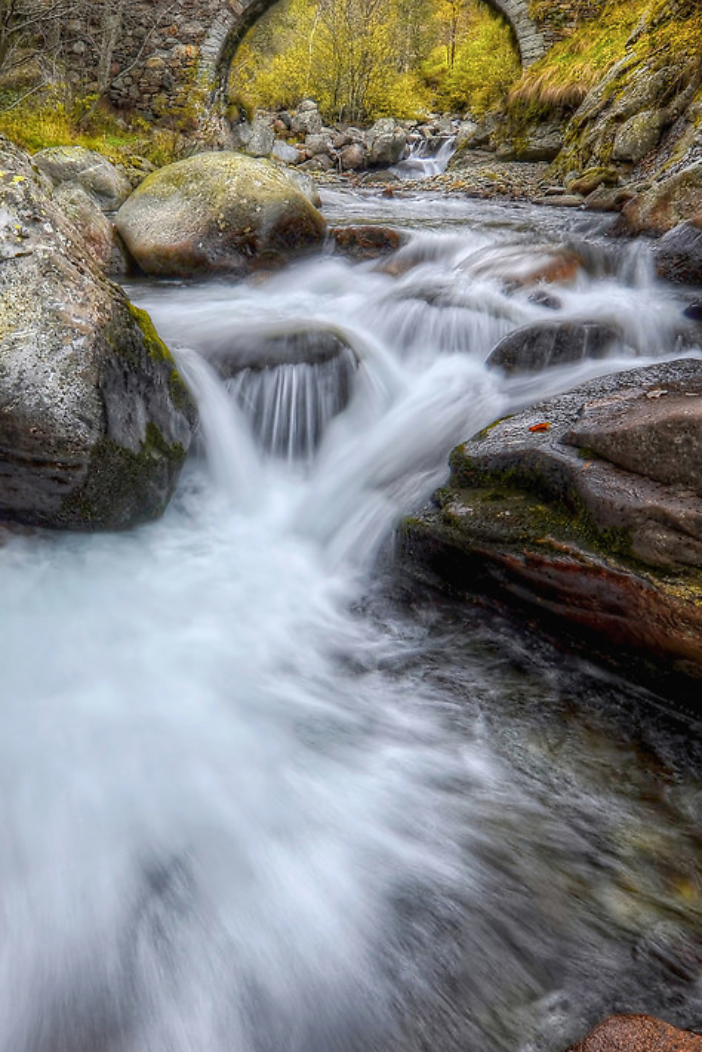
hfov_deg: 45.5
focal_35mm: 28
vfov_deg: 65.8
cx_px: 201
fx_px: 814
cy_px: 509
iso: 100
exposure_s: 1/2.5
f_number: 11
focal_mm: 11
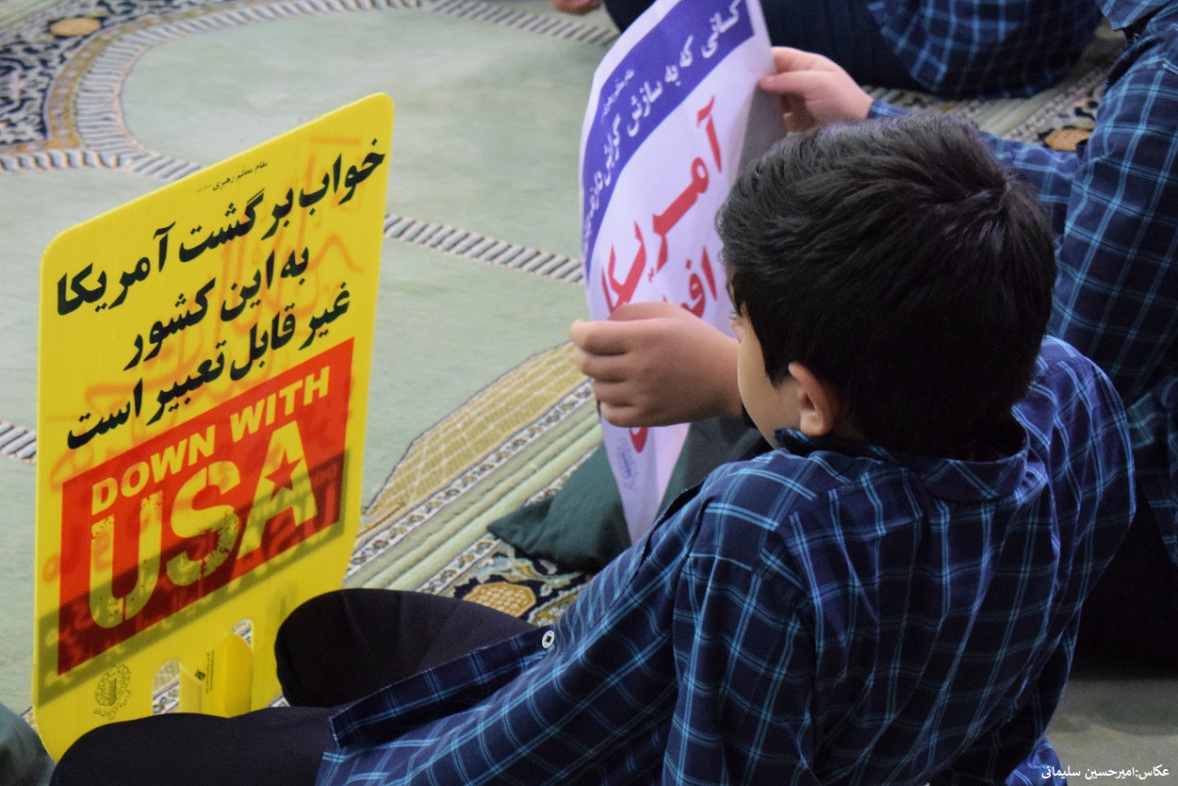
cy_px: 393
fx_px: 2700
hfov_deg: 24.6
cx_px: 589
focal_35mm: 82
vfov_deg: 16.6
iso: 6400
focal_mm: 55
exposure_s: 1/50
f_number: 5.6
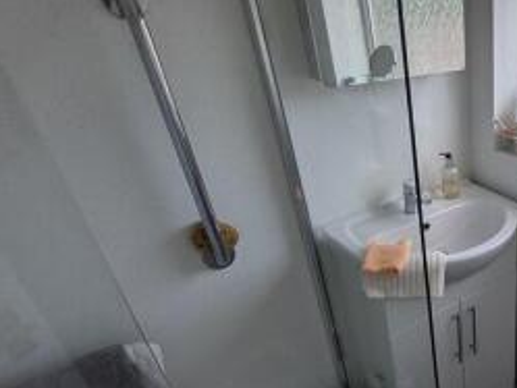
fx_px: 418
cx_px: 486
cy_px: 250
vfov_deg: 49.1
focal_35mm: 28
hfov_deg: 53.5
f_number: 1.7
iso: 52
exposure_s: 1/697
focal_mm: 2.02
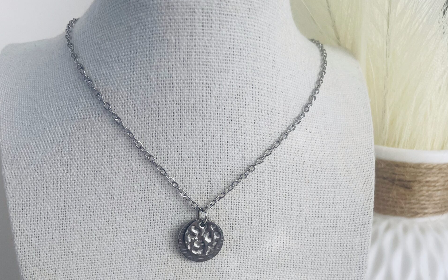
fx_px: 452
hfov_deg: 52.7
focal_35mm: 37
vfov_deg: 33.1
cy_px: 239
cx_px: 225
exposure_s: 1/287
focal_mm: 4.2
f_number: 1.6
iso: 40
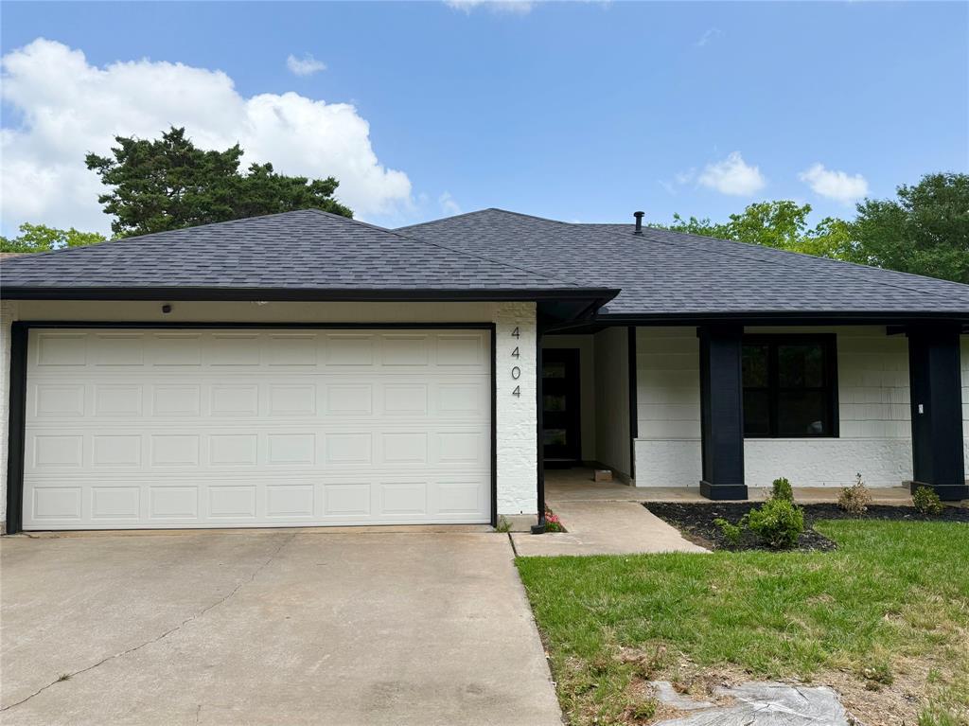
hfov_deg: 71.6
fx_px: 672
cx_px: 484
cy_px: 363
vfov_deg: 56.8
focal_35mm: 24
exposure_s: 1/4167
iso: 100
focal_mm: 6.76
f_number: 1.78
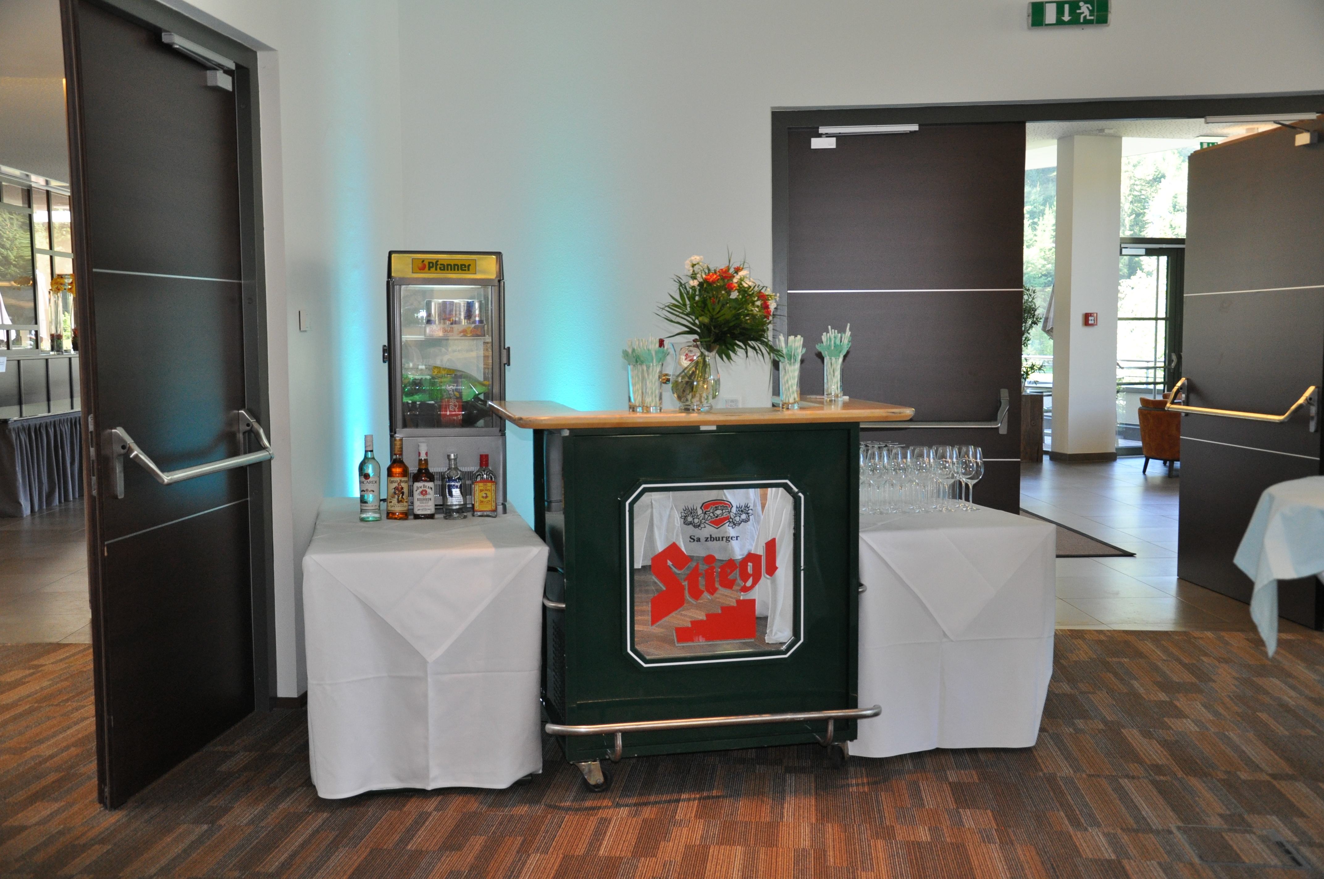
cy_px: 440
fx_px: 1377
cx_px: 662
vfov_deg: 35.4
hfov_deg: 51.3
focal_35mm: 38
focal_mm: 25
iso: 800
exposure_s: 1/80
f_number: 4
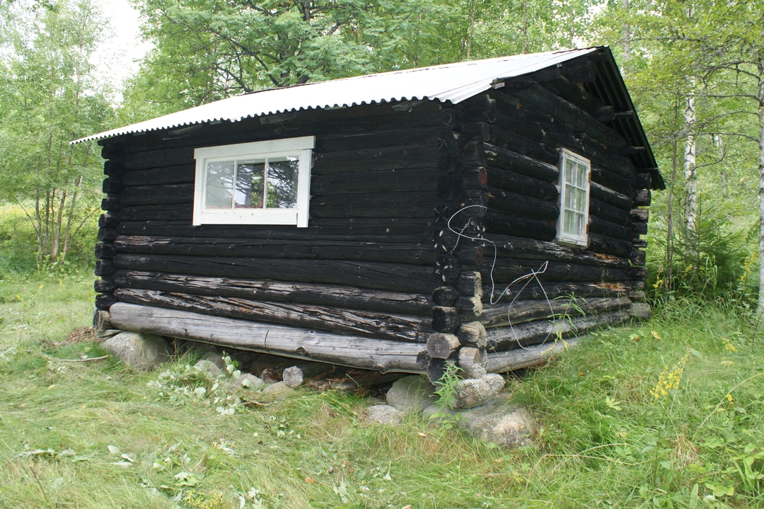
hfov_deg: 61.9
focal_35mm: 30
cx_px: 403
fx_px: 636
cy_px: 227
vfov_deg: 43.5
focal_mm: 18
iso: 200
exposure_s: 1/80
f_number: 5
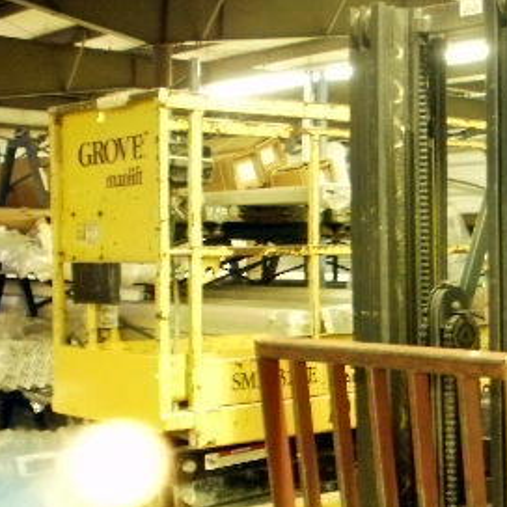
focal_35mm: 75
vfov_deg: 22.7
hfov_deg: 21.8
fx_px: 1243
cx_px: 561
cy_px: 414
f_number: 3.5
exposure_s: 1/2
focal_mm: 6.3
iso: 160
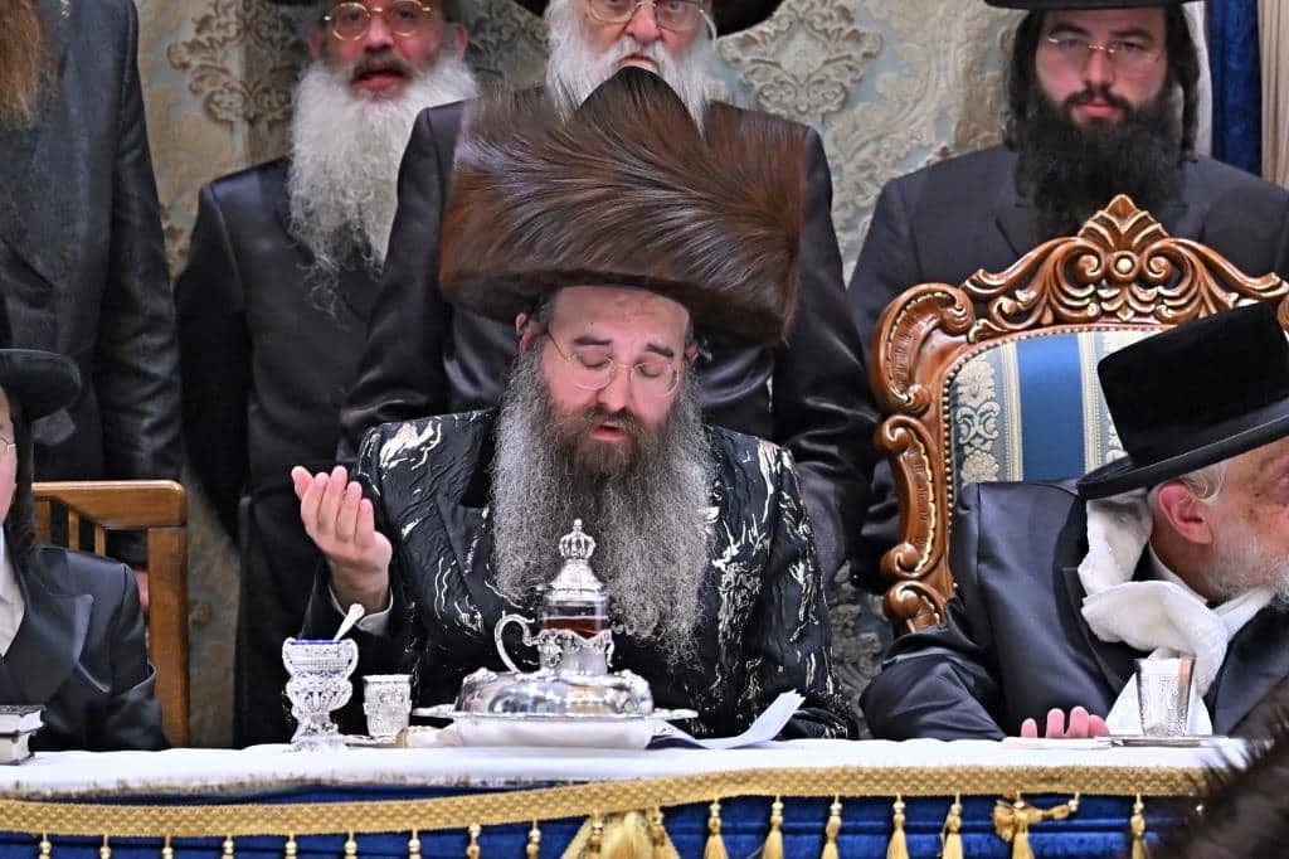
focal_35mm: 180
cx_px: 644
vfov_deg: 7.6
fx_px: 6443
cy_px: 430
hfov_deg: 11.4
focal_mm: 120
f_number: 4
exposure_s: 1/200
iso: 1250
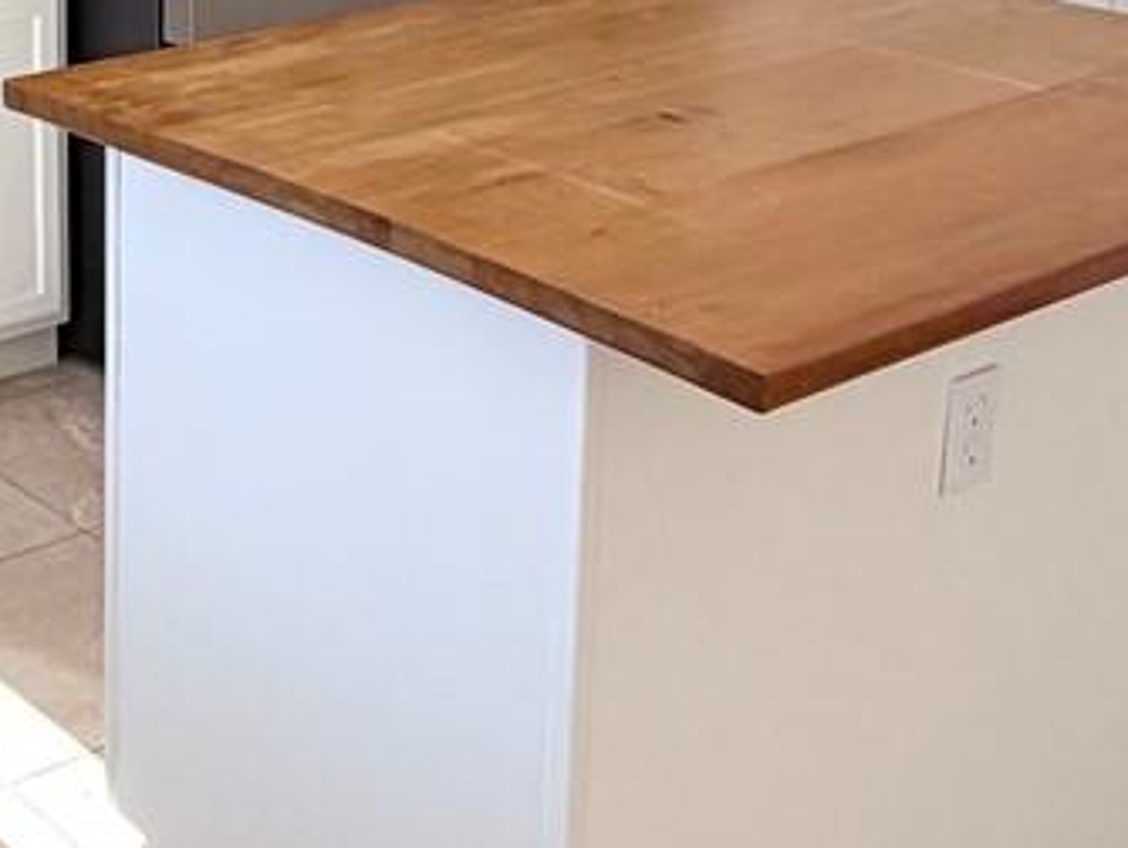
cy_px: -139
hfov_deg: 27.0
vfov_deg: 20.7
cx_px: -57
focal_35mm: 67
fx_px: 2185
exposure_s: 1/221
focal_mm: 2.22
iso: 50
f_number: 2.2
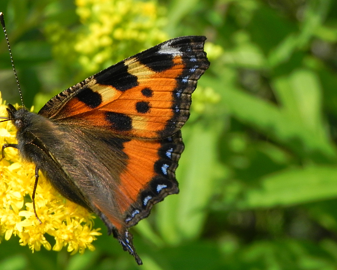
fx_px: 1287
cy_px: 142
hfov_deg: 14.9
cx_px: 139
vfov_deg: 12.0
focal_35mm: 129
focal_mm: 18.8
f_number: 5.6
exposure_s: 1/520
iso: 160
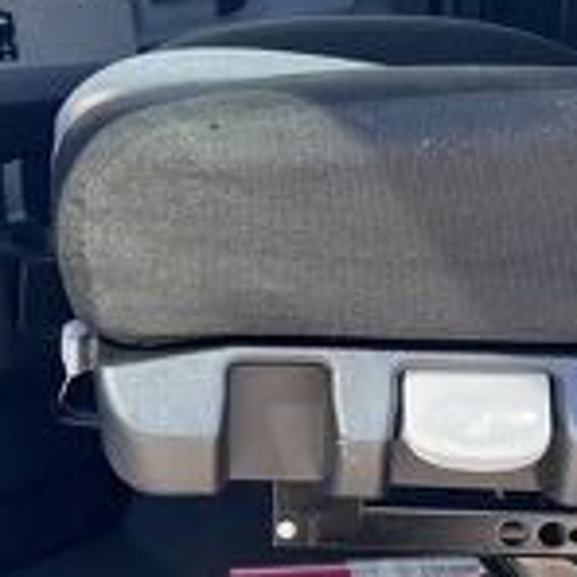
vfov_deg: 18.7
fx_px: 1754
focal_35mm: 93
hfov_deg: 18.6
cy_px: 230
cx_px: 183
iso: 50
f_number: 1.5
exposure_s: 1/171
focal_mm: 5.7
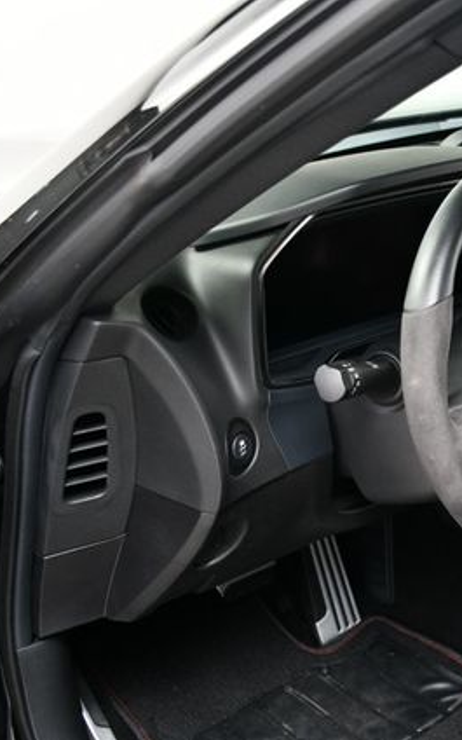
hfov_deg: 20.4
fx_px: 1209
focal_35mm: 60
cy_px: 370
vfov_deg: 34.0
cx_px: 533
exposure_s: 1/160
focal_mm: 26
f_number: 4
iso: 100
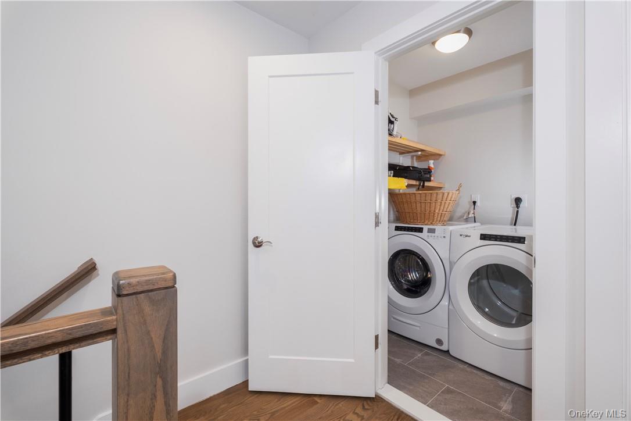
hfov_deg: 100.4
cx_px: 316
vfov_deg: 77.3
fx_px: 263
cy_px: 210
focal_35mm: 15
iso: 800
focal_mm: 10
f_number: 8
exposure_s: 1/8
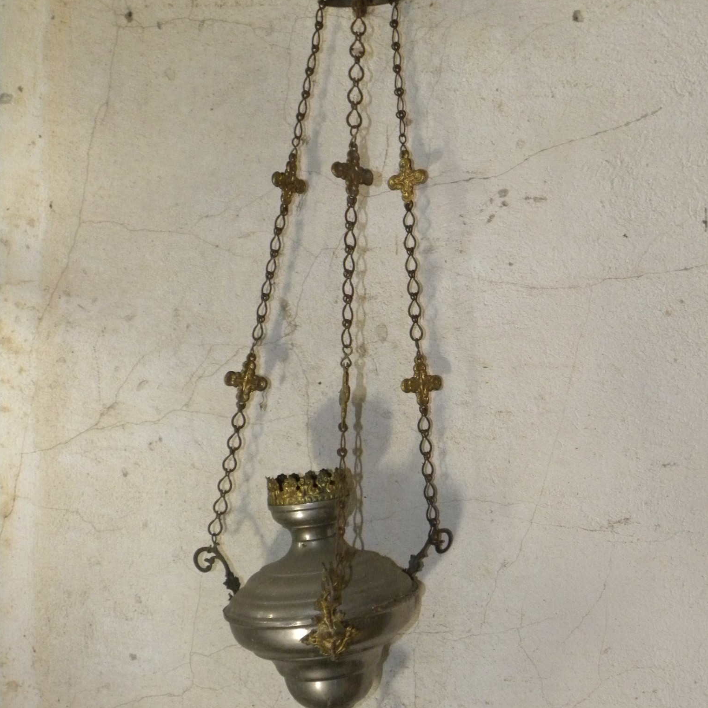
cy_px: 392
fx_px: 1018
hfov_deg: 38.3
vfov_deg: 38.3
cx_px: 355
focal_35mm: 44
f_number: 3.2
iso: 400
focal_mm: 6.6
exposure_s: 1/30
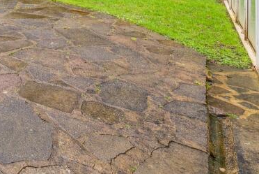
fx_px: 317
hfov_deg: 35.1
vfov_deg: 26.5
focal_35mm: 44
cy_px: -45
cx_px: -53
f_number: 11
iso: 640
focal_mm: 16
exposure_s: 1/50
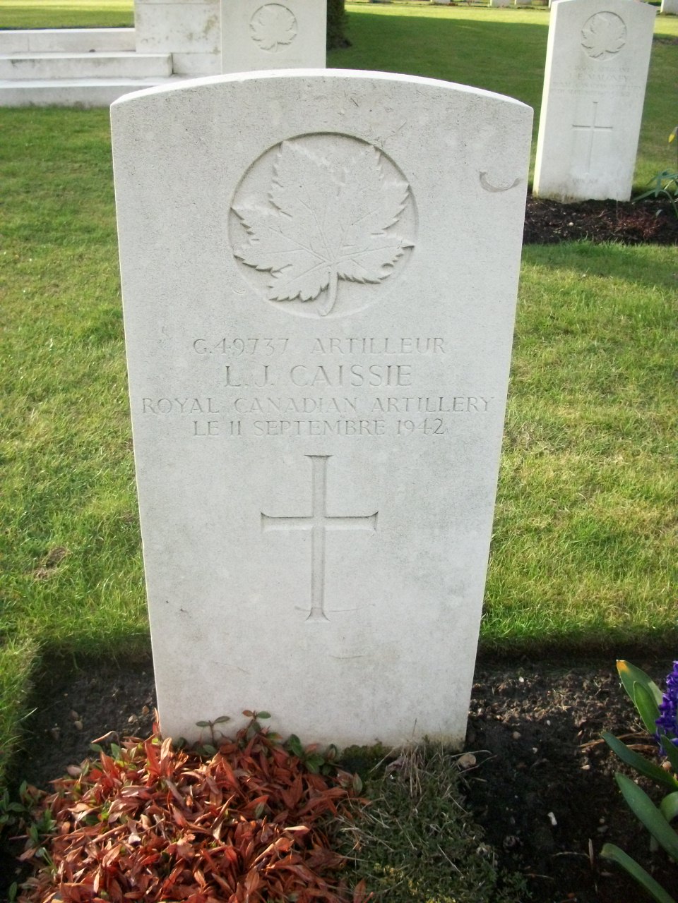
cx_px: 339
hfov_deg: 40.7
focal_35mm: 35
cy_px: 452
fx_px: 914
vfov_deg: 52.6
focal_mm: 6.3
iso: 331
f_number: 3.1
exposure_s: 1/500
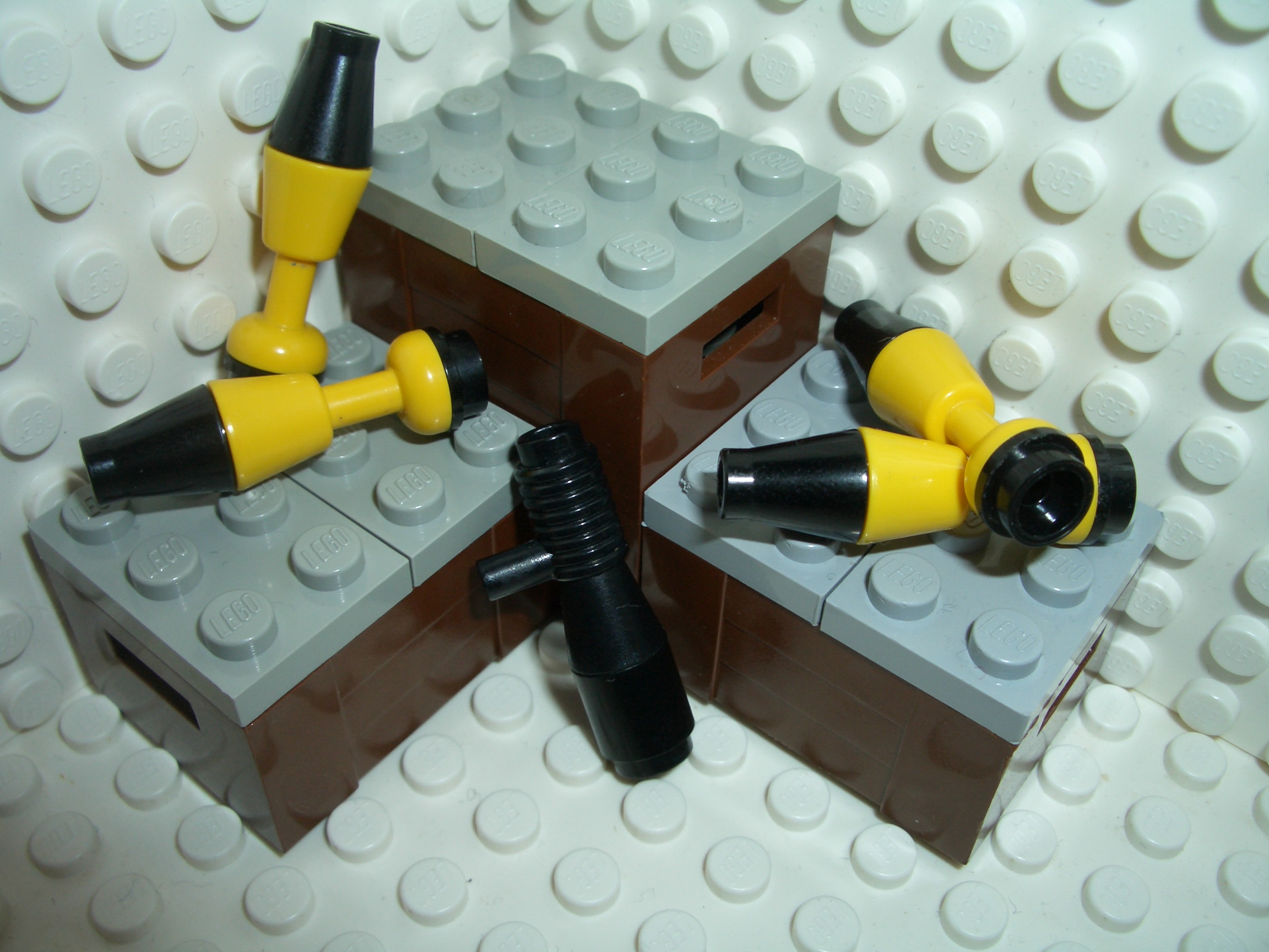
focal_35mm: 35
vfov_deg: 40.7
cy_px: 476
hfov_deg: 52.6
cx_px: 634
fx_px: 1283
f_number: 4.3
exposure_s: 1/60
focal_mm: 5.8
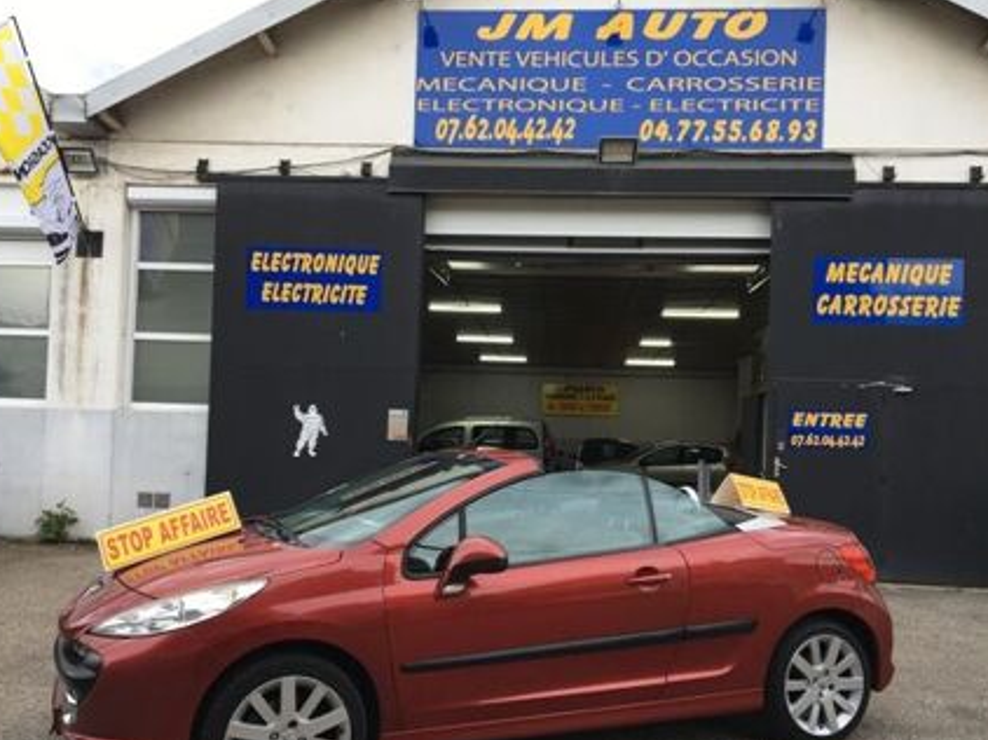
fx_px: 941
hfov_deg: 55.4
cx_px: 489
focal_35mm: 33
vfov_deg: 42.8
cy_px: 410
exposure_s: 1/50
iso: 32
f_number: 2.2
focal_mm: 4.15
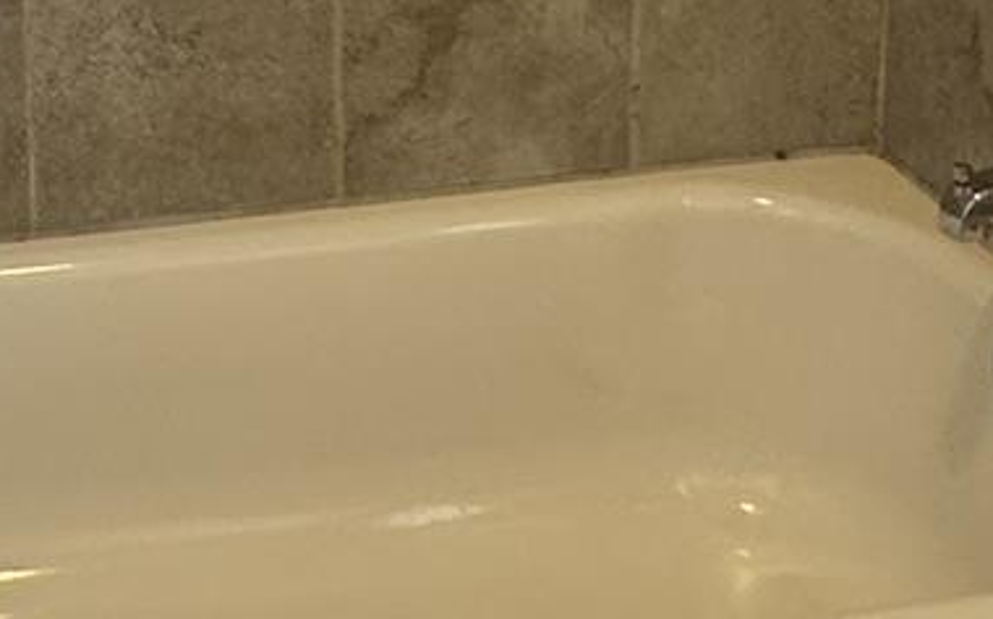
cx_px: 97
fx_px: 2164
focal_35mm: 80
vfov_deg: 14.8
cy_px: -384
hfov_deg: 25.1
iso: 250
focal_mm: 2.22
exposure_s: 1/60
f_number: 2.2
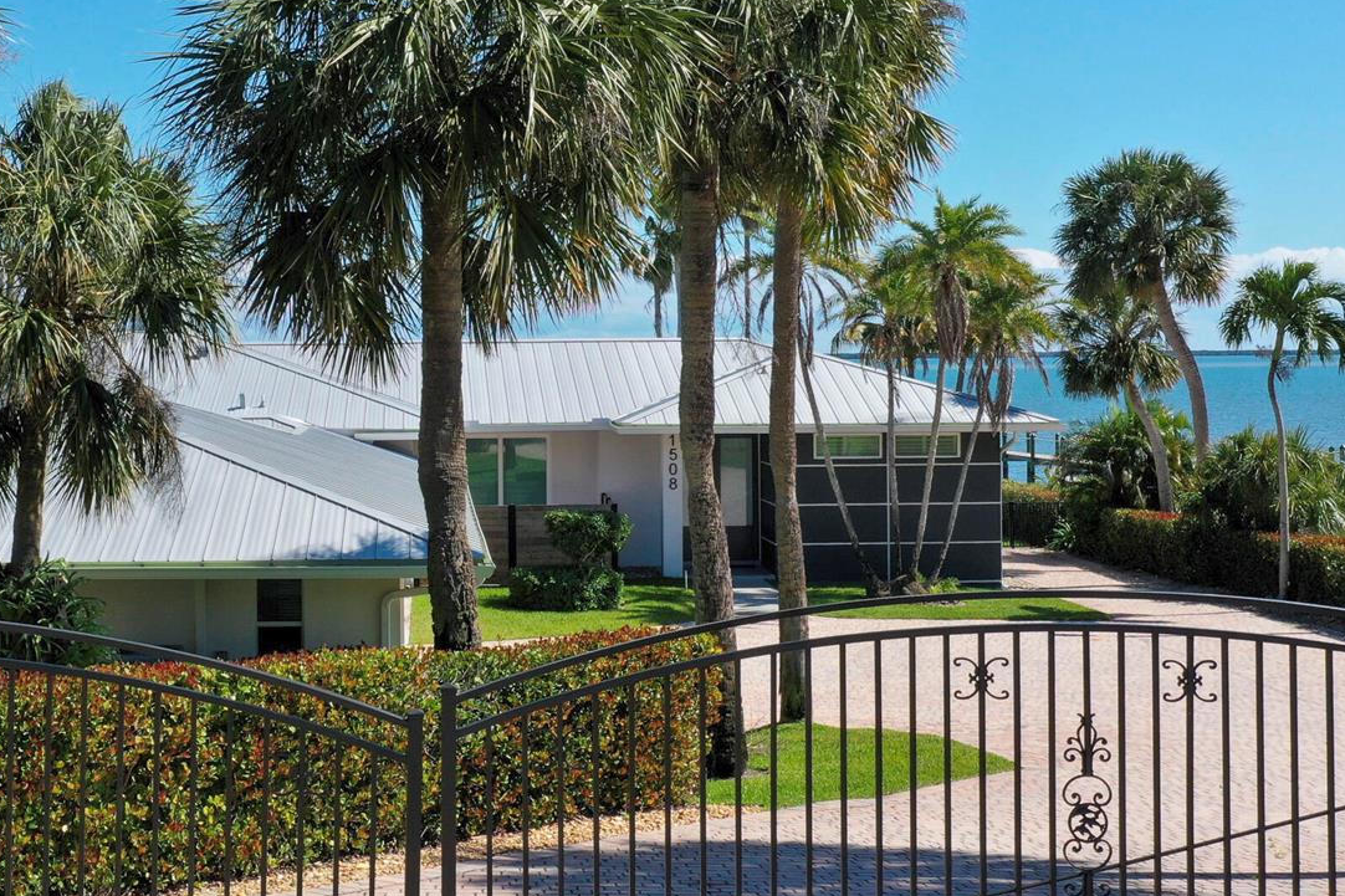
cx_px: 443
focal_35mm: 53
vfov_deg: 25.5
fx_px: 1980
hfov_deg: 37.1
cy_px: 356
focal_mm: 10.26
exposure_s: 1/500
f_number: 6.3
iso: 100
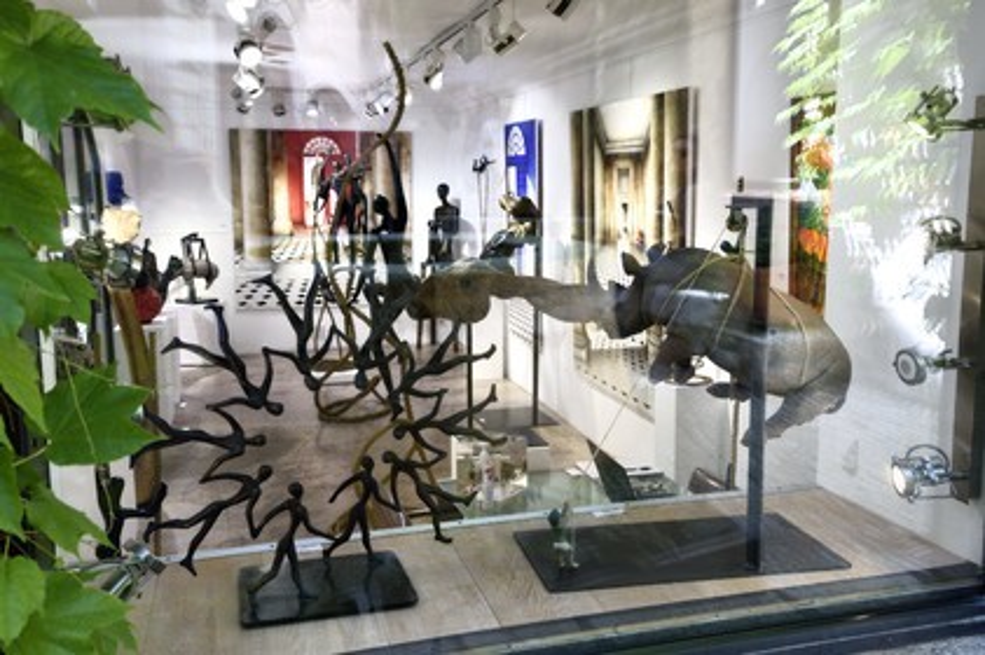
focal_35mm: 34
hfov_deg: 55.8
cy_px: 328
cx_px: 492
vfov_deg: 38.8
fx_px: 930
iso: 200
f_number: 7.1
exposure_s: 1/40
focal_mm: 34
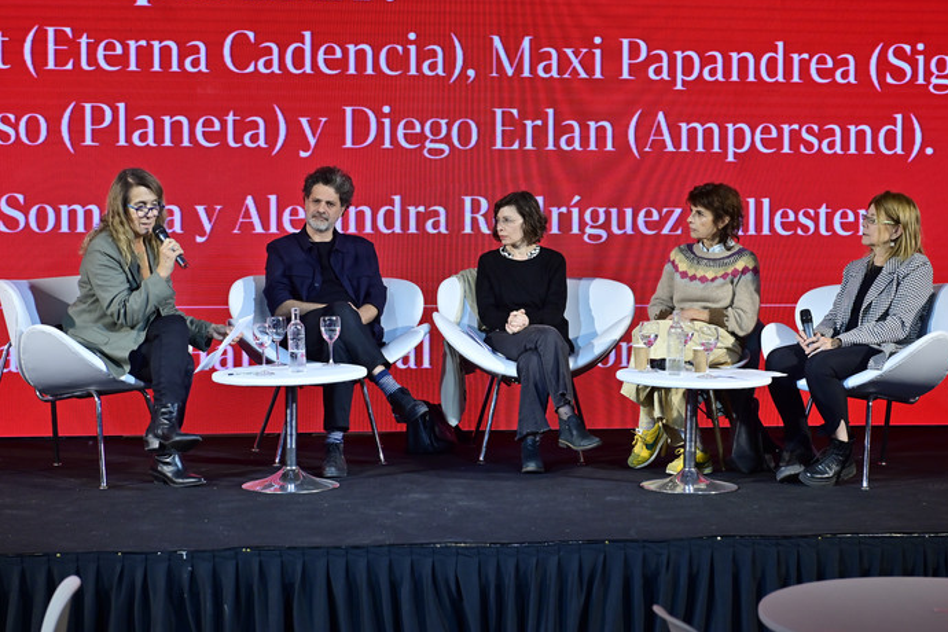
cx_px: 473
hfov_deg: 27.7
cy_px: 313
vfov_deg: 18.7
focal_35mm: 73
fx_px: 1922
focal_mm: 70
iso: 1250
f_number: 4.5
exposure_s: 1/320
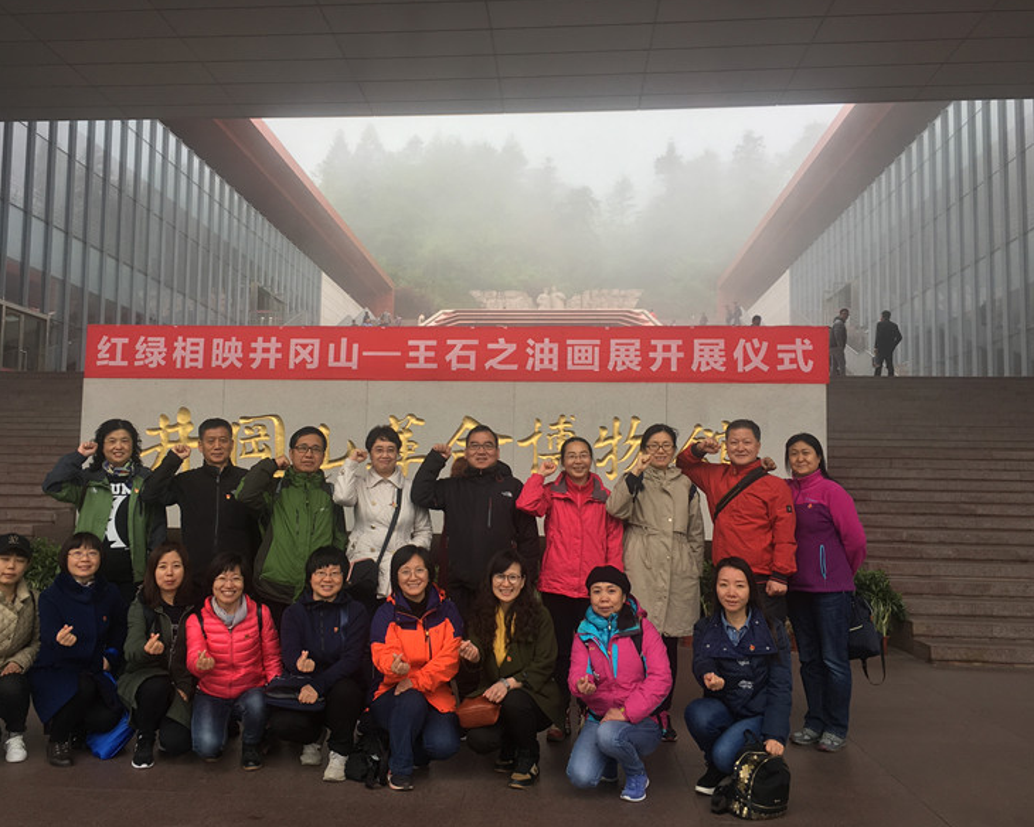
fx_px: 949
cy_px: 418
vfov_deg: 47.1
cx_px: 472
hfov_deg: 57.1
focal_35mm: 31
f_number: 2.2
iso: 25
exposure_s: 1/100
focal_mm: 4.15
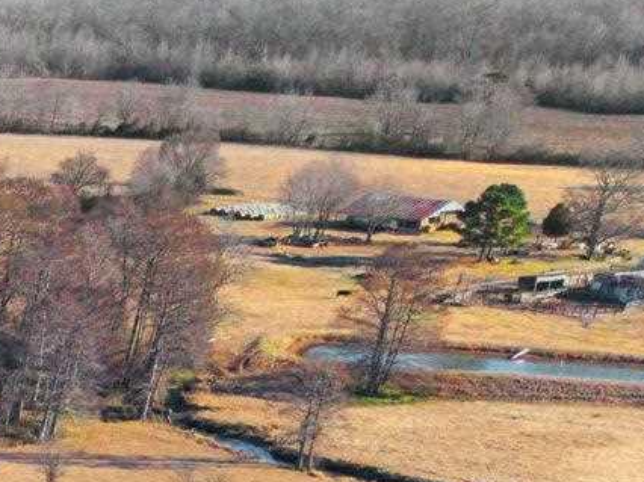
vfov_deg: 9.6
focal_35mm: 141
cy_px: 1045
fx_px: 2622
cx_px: -1011
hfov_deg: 11.2
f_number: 1.8
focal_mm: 8.67
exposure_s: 1/120
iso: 200
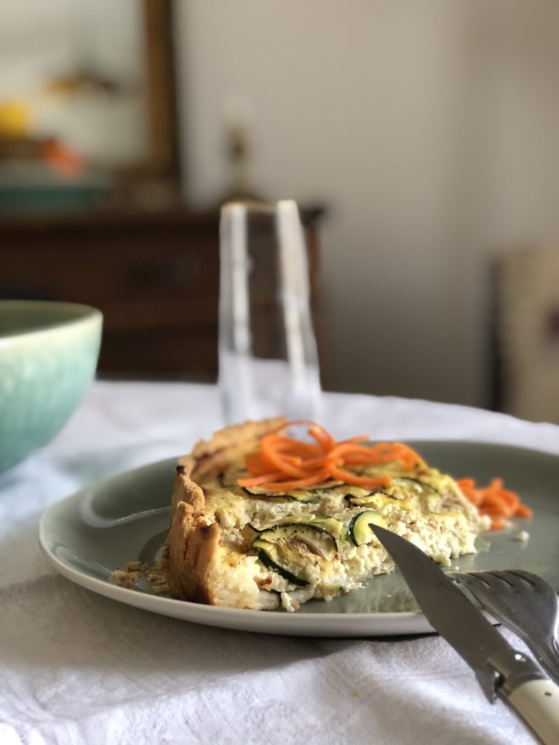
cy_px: 372
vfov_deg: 33.8
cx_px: 280
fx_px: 1227
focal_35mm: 57
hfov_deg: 25.7
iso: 125
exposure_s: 1/30
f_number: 2.8
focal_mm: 6.6
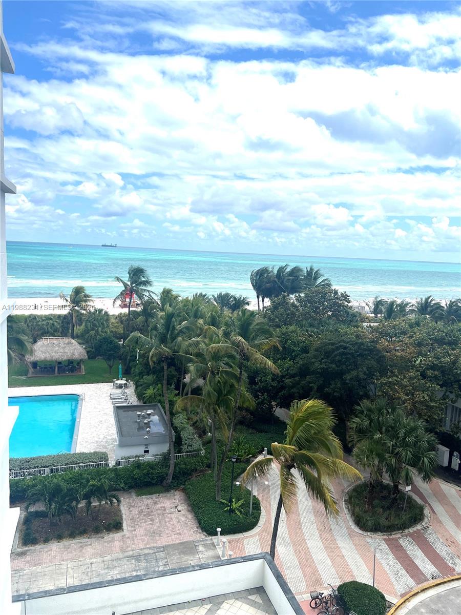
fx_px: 462
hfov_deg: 53.1
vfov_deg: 67.3
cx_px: 230
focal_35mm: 26
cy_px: 308
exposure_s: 1/7463
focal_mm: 5.7
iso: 50
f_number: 1.5
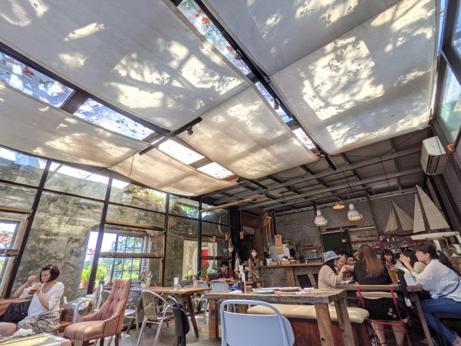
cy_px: 173
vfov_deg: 78.1
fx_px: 213
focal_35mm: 16
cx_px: 230
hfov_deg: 94.5
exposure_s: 1/240
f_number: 2.2
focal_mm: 2.22
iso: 39
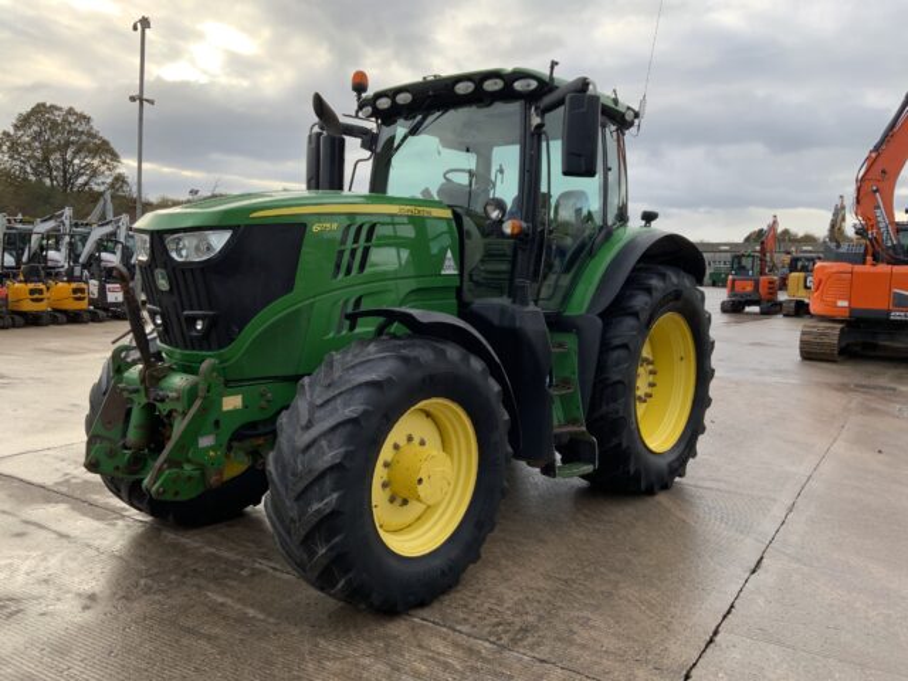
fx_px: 761
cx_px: 454
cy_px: 340
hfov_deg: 61.7
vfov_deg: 48.2
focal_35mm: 29
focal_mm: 3
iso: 16
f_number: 1.8
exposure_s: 1/314
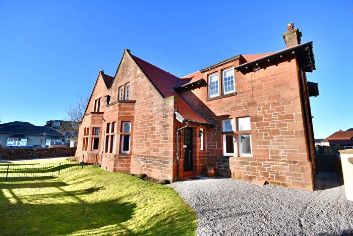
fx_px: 147
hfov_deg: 100.4
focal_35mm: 15
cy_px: 118
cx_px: 176
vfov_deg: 77.4
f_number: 8
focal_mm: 10
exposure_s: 1/125
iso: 100
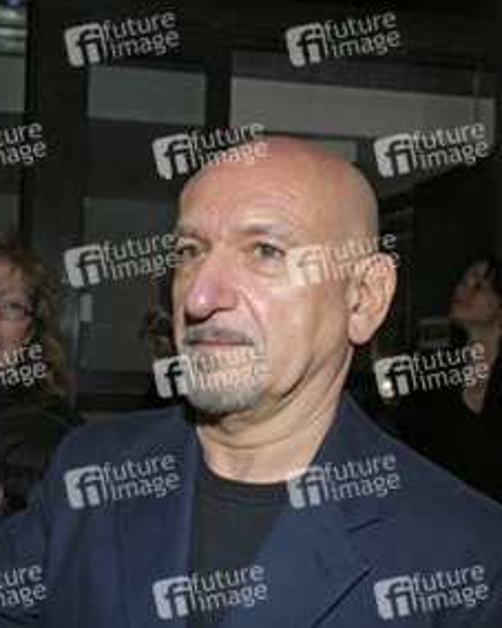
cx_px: 148
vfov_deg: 38.1
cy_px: 316
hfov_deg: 30.5
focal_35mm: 49
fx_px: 910
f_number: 5.6
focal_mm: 22
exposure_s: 1/60
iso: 400
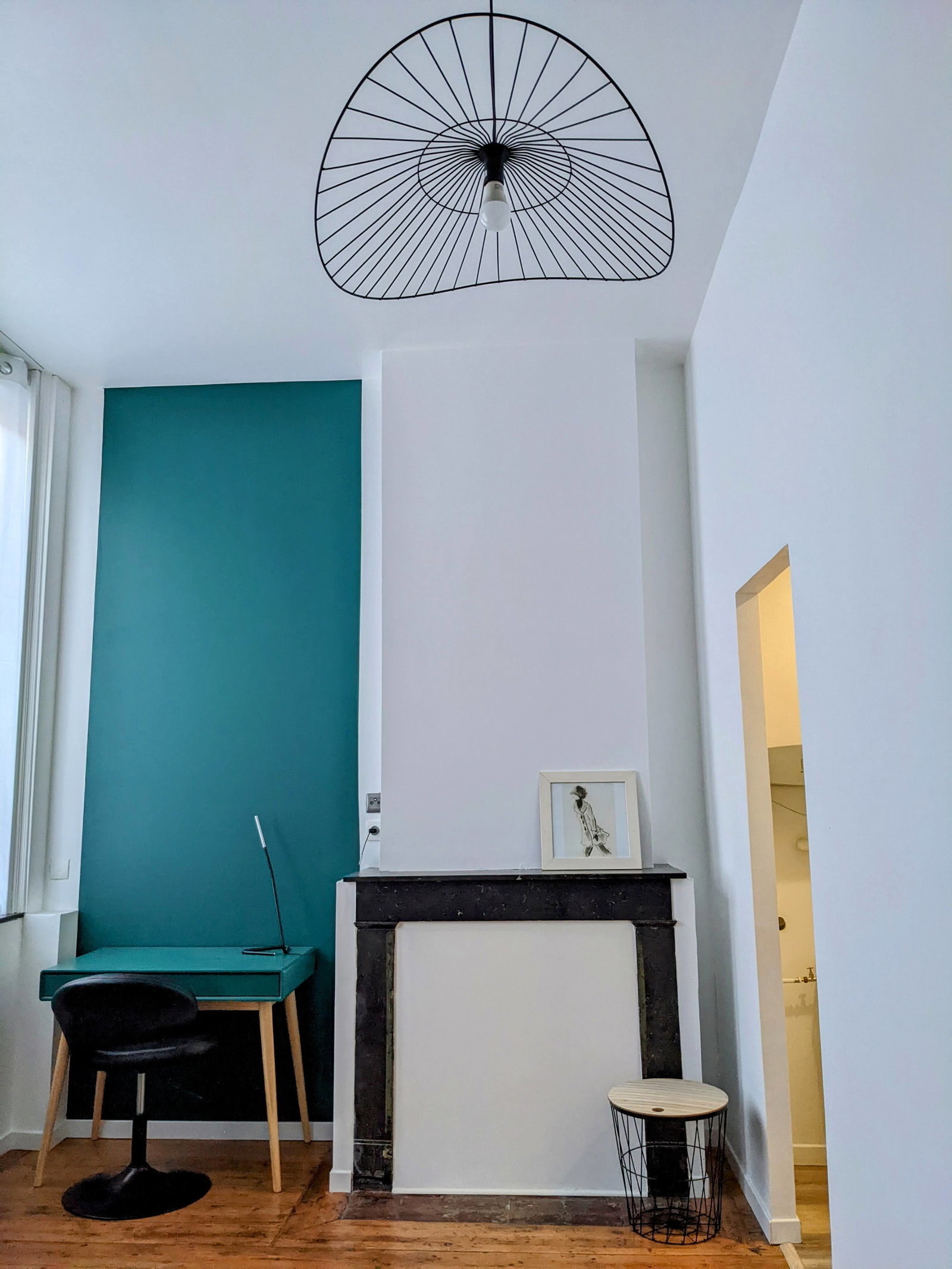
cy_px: 634
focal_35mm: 27
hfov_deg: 51.4
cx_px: 476
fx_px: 990
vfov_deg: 65.3
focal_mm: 4.38
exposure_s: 1/99.9
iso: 106
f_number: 1.73
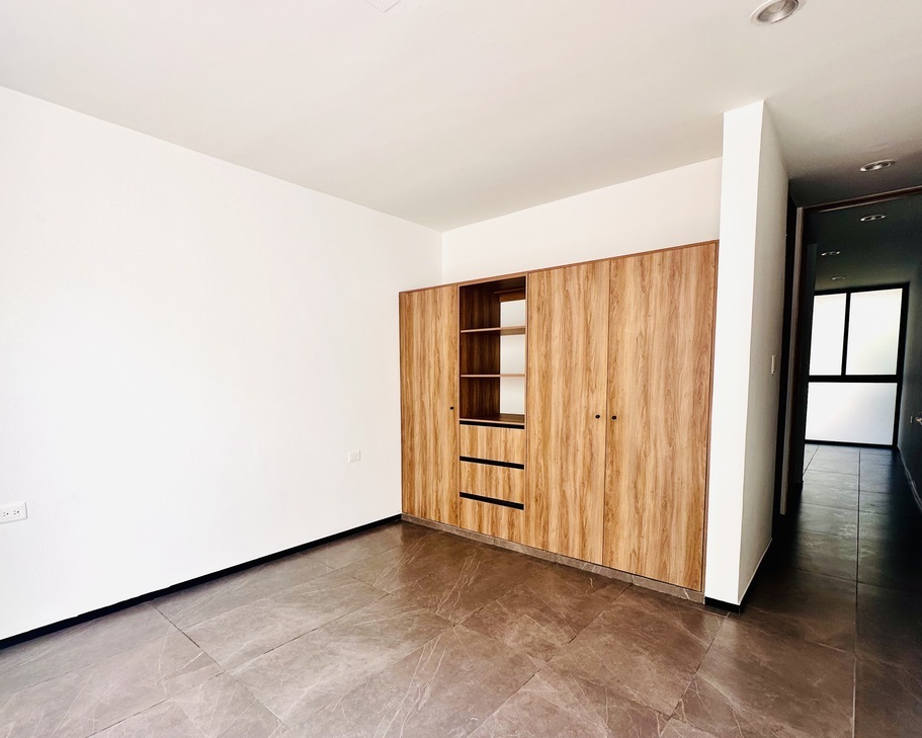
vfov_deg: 73.5
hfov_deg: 86.0
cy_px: 412
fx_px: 491
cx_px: 407
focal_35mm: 18
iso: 40
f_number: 2.2
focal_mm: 2.22
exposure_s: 1/99
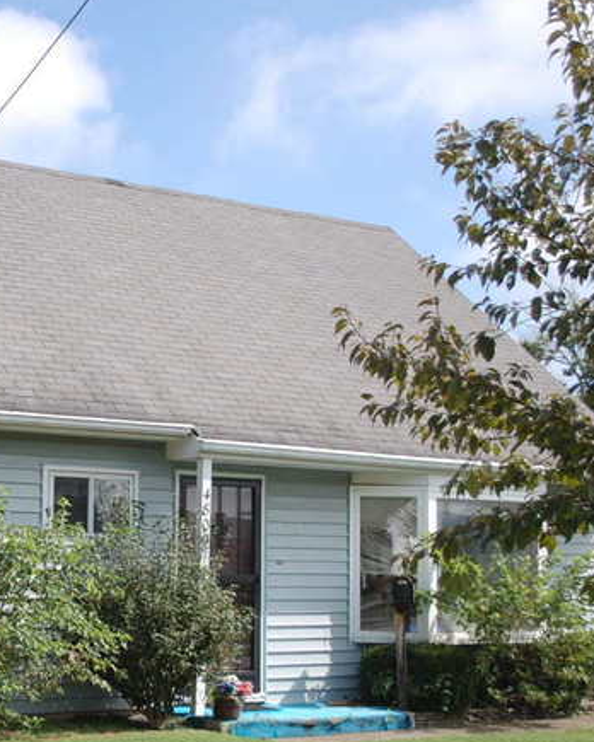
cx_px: 94
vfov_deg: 30.5
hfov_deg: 24.1
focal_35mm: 62
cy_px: 416
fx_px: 1362
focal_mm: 22
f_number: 4
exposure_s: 1/1000
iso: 200
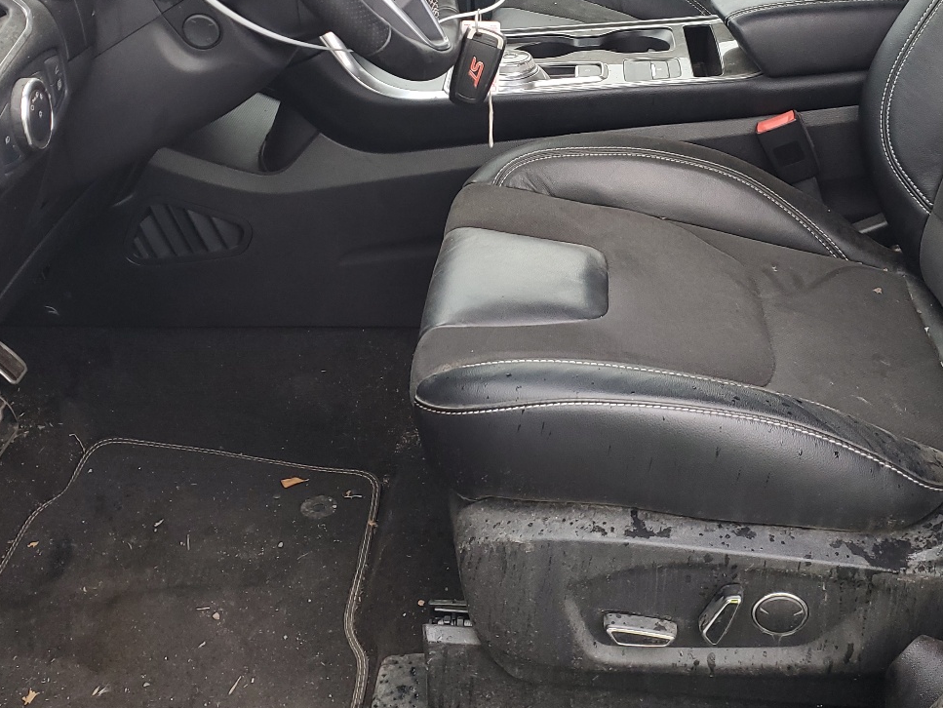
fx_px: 1172
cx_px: 543
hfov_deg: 43.7
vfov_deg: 32.7
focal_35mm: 43
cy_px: 143
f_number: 1.5
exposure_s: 1/120
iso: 65
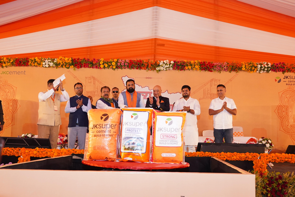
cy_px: 98
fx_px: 295
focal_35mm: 36
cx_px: 148
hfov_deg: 53.1
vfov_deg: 36.9
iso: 3200
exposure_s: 1/125
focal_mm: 24
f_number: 4
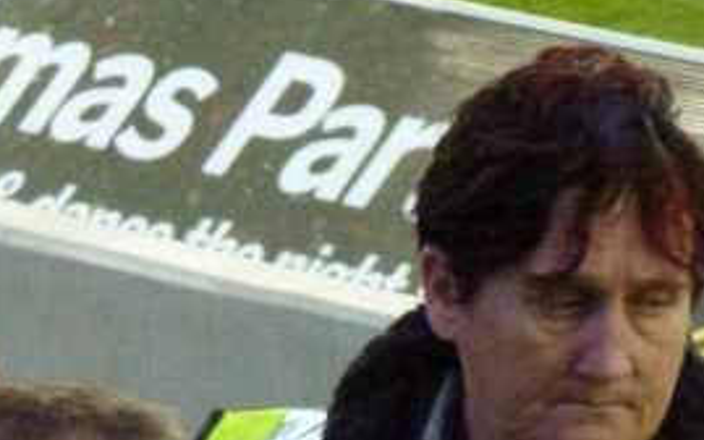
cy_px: 388
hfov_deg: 2.5
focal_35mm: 838
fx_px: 16075
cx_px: 139
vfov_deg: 1.6
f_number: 5.6
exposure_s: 1/80
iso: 1600
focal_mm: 47.7
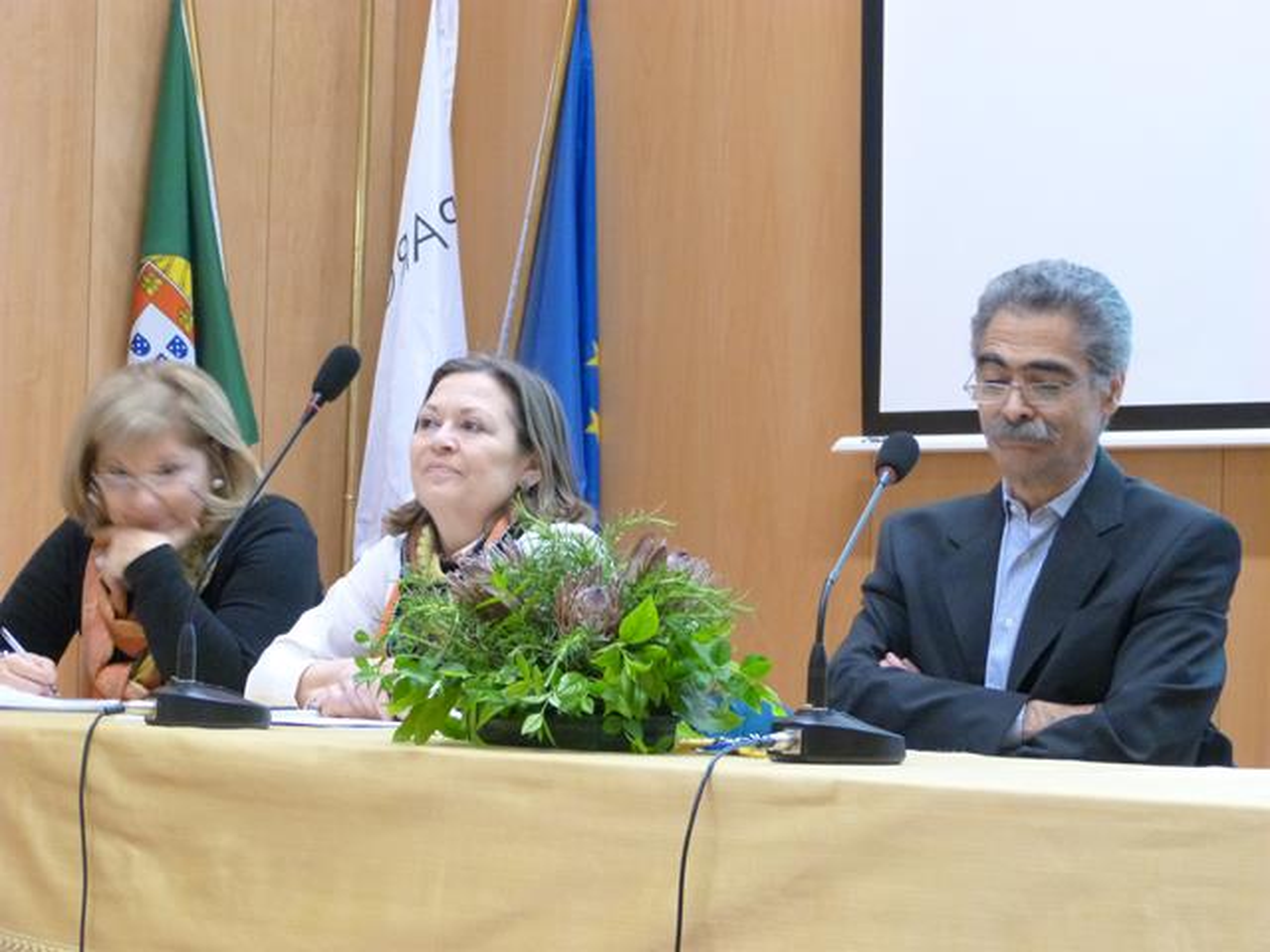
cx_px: 635
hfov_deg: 16.7
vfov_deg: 12.6
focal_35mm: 118
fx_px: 4329
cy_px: 476
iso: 500
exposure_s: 1/8
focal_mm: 21.2
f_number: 3.5
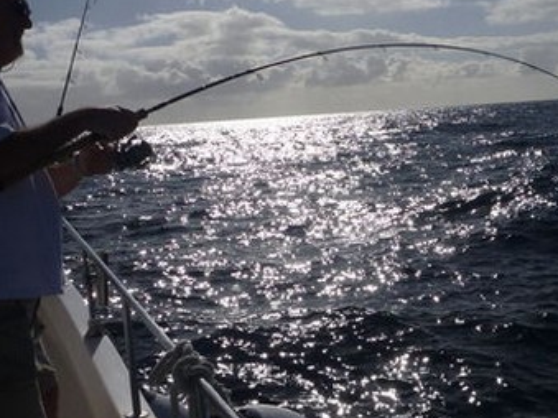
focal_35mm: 52
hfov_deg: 36.5
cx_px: 360
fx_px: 838
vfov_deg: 28.0
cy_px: 173
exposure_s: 1/800
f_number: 10
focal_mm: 4.9
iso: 100
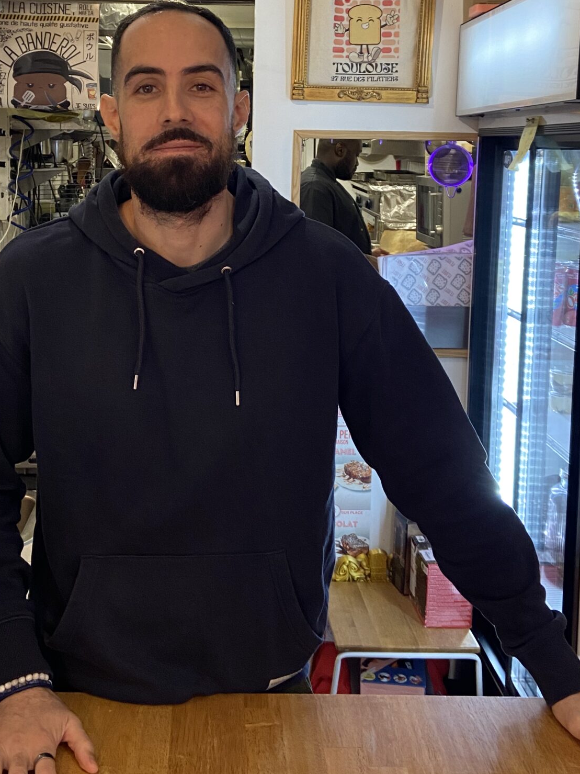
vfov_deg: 41.6
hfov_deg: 32.1
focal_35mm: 45
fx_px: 1005
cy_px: 267
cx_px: 235
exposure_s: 1/50
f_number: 1.8
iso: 100
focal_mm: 4.25
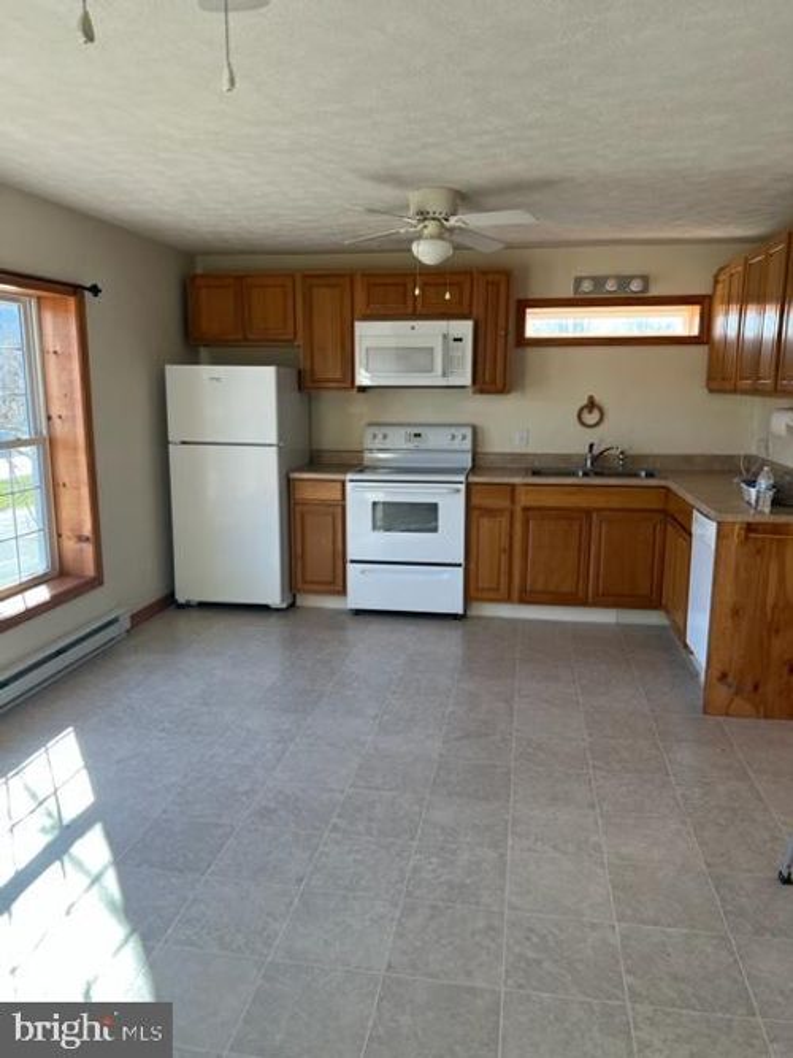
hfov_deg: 53.0
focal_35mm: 26
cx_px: 396
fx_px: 794
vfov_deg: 67.3
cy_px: 529
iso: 50
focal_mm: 5.7
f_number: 1.5
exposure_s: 1/193
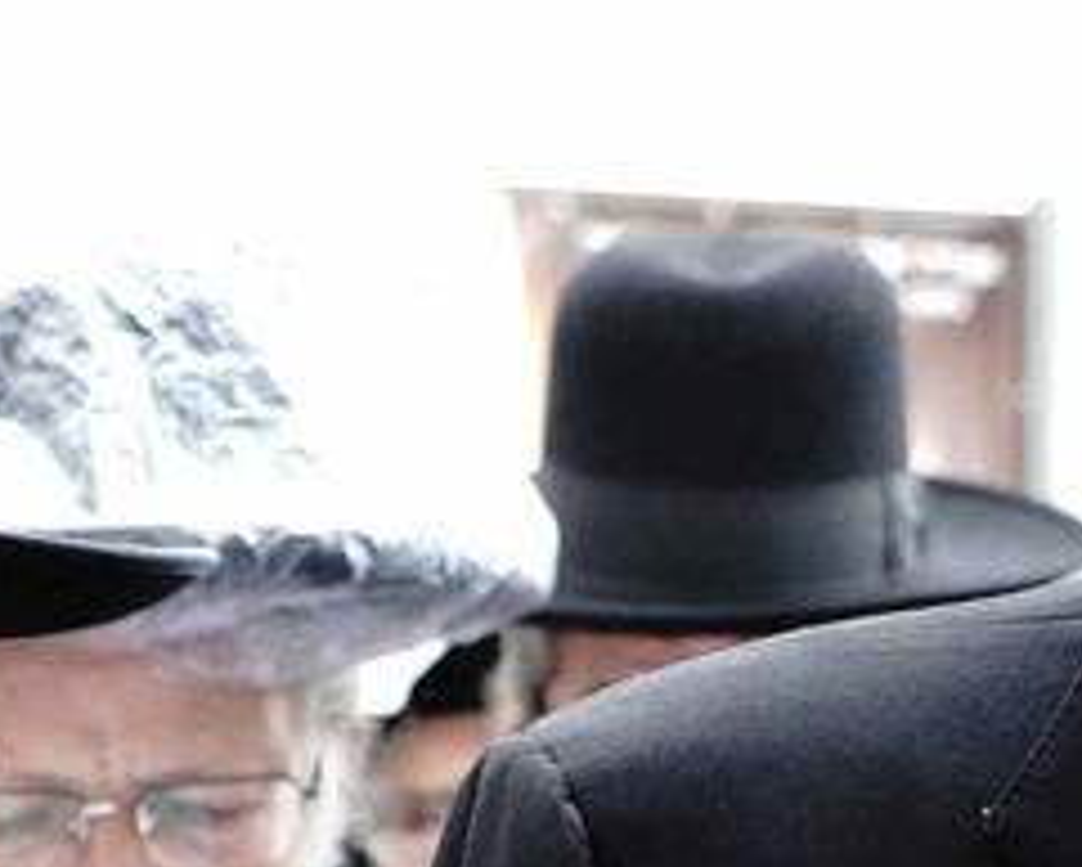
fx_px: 5414
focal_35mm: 169
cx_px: 0
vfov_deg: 9.0
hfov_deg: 11.3
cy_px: 1184
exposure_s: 1/125
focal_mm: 31
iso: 1250
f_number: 4
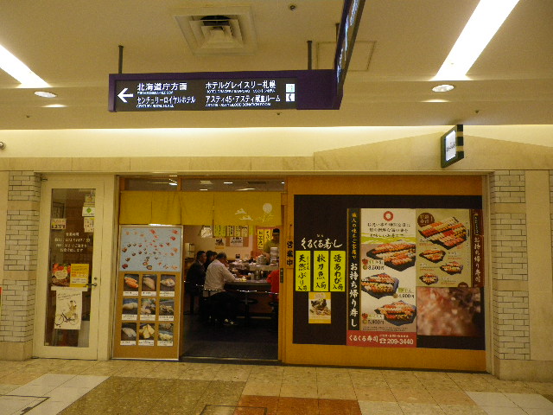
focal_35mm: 28
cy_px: 208
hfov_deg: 63.4
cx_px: 276
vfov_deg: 49.7
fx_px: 447
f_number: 2.6
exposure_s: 1/60
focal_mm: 4.9
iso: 125
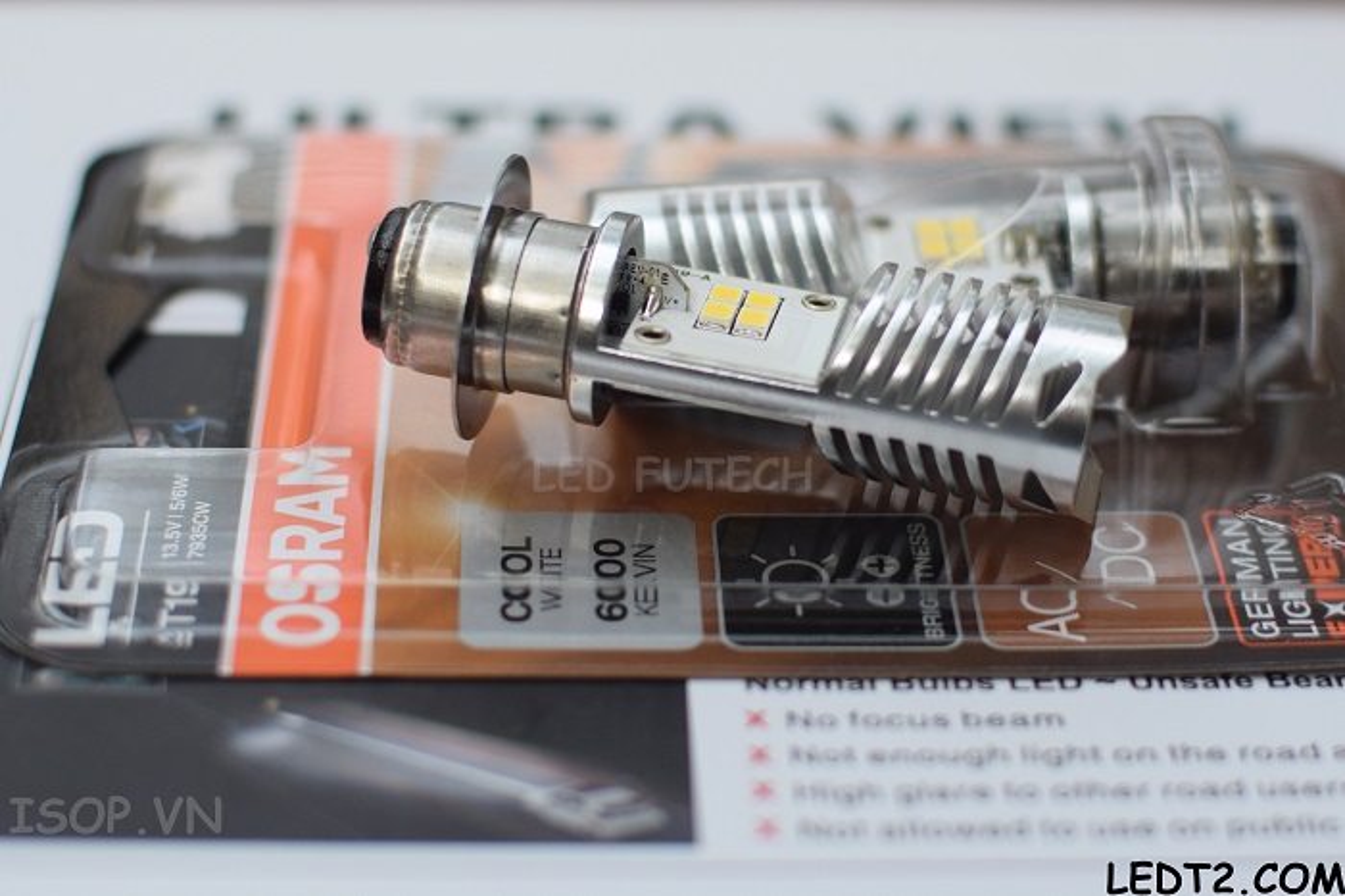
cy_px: 448
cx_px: 672
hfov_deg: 37.9
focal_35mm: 52
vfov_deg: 25.7
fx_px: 1960
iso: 400
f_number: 2.5
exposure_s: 1/1000
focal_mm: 35
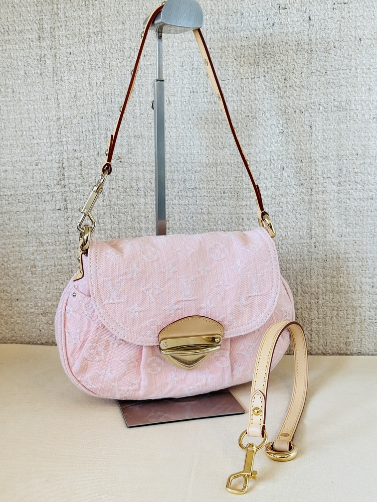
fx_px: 697
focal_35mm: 48
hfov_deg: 30.3
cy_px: 251
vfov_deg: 39.7
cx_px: 188
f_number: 1.78
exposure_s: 1/100
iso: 50
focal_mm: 6.76
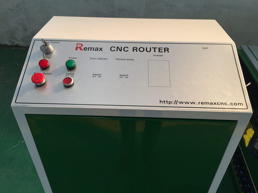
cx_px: 129
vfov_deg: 48.2
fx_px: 216
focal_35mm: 29
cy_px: 96
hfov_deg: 61.7
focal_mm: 4.15
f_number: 2.2
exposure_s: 1/455
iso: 32
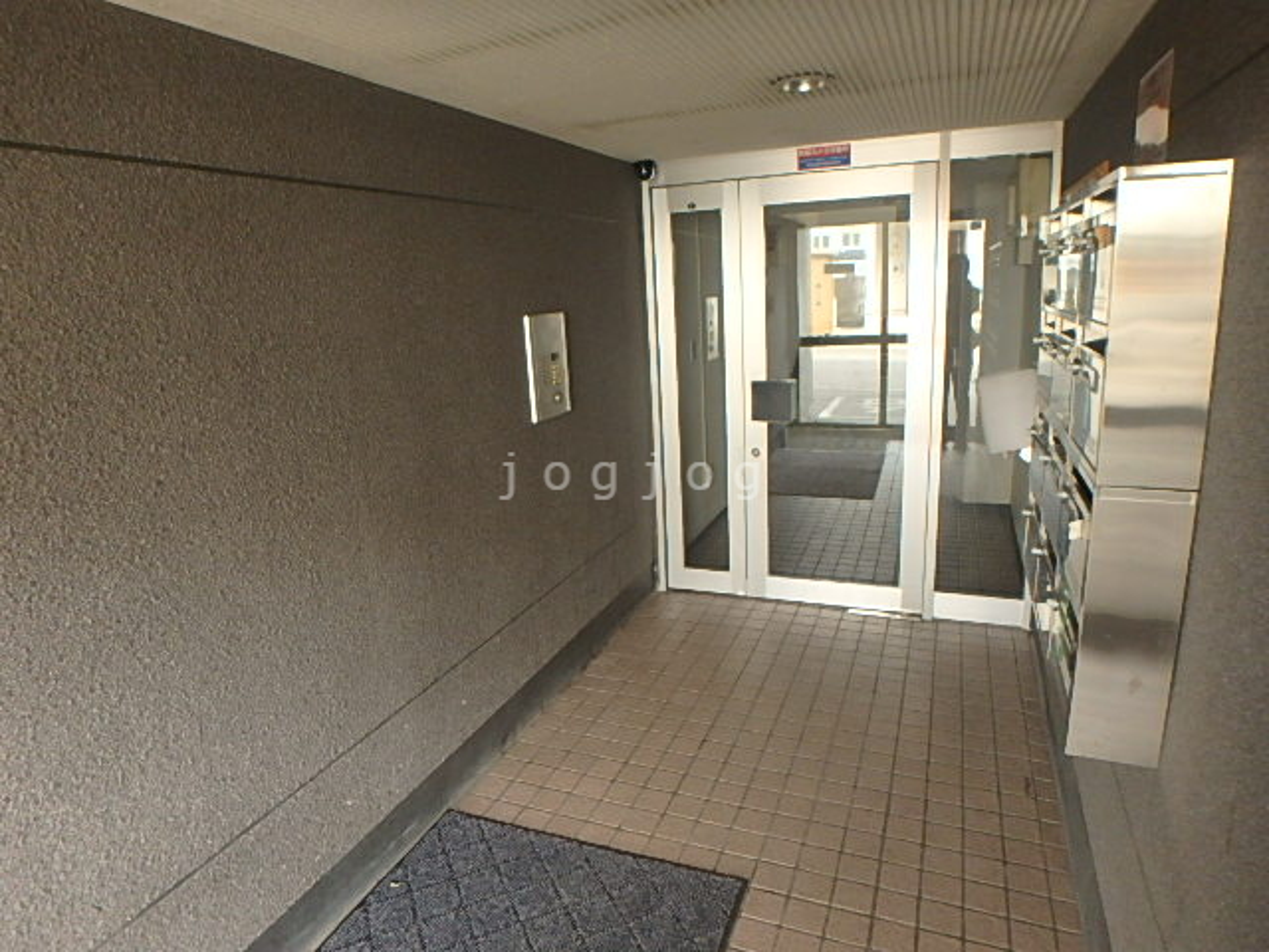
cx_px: 634
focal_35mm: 21
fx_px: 770
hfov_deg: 79.0
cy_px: 476
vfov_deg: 63.4
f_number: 3.5
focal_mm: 3.7
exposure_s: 1/30
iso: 400
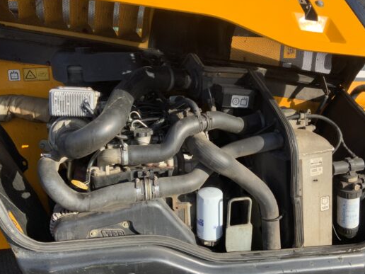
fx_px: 380
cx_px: 204
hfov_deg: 51.2
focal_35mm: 36
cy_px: 126
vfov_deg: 39.6
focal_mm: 3
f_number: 1.8
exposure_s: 1/978
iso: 16
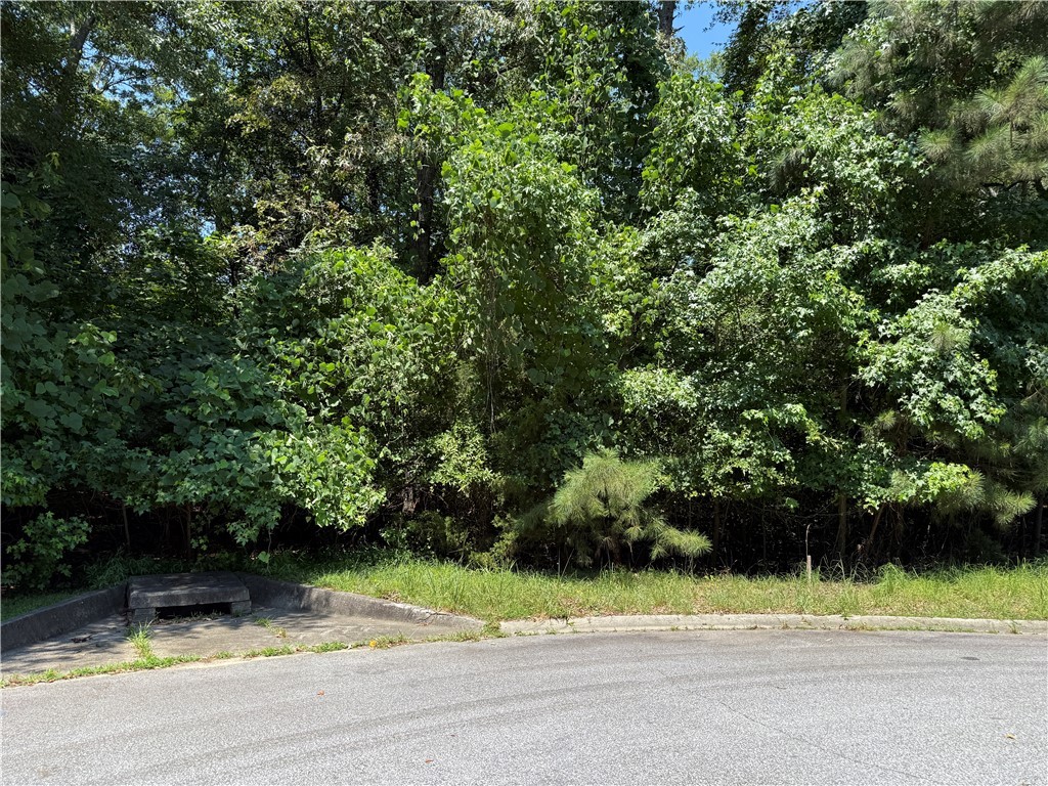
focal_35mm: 24
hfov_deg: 71.6
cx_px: 524
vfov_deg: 56.8
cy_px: 393
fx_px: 727
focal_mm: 6.76
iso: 80
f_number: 1.78
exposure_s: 1/1314
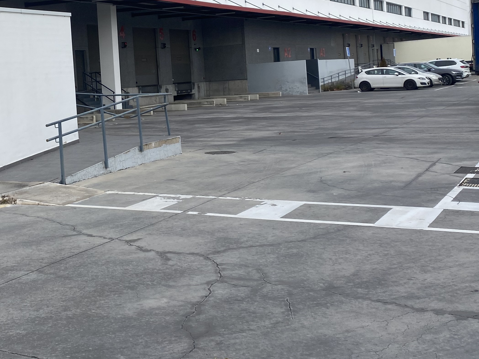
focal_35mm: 50
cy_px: 93
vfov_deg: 28.7
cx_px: 88
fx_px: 692
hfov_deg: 36.7
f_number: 1.8
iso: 32
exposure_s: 1/1754
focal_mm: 4.25
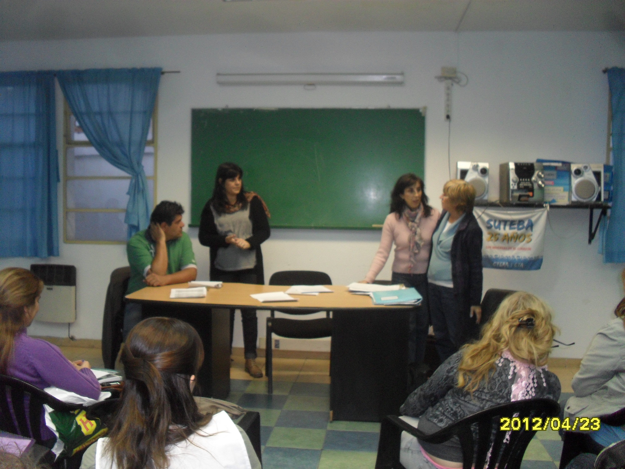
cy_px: 234
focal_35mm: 35
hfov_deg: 52.6
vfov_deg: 40.7
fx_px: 632
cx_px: 312
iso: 200
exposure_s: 1/45
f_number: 3.2
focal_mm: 6.3
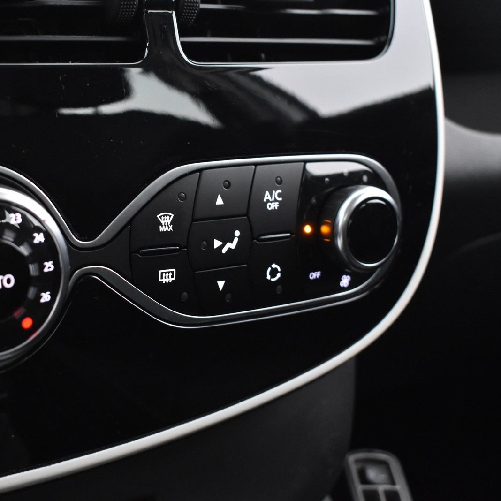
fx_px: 950
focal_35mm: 58
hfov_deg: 29.3
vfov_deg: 29.6
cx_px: 166
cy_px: 252
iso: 3200
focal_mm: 30
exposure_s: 1/15
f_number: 4.2
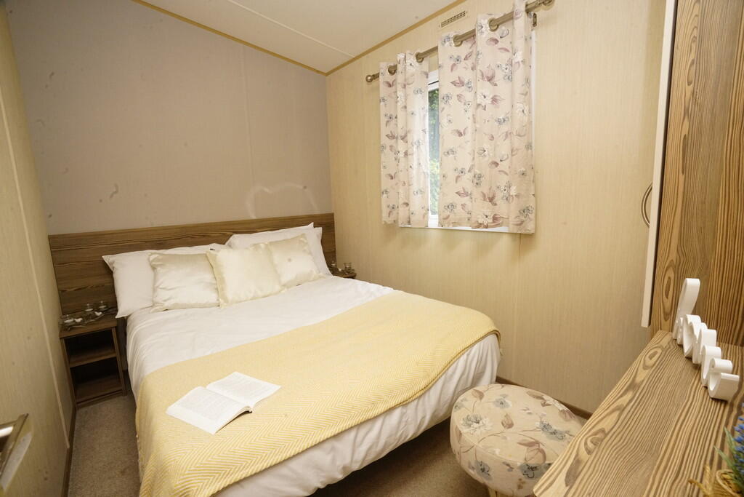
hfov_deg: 96.7
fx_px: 331
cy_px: 248
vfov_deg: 73.8
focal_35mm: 16
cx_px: 372
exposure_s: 1/60
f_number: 18
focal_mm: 16
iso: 3200
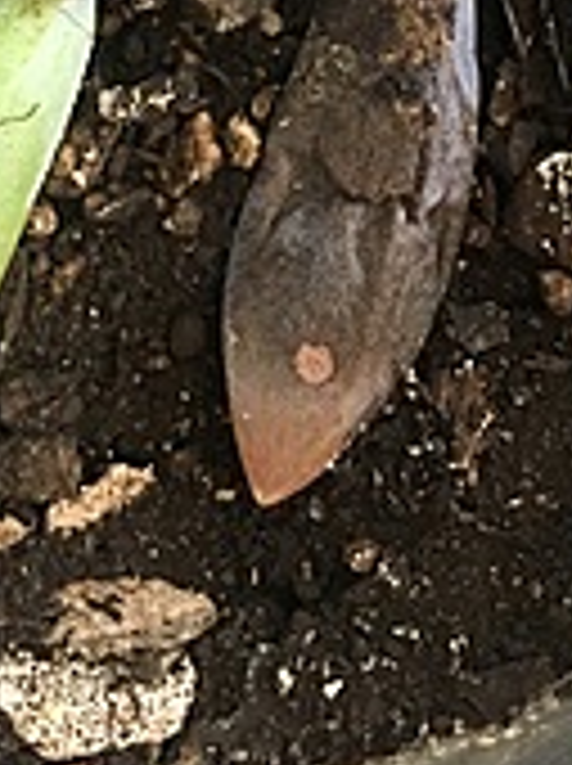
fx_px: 1811
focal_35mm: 82
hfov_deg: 17.9
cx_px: 297
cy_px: -81
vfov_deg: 22.5
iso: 200
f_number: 2.2
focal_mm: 4.15
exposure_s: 1/20
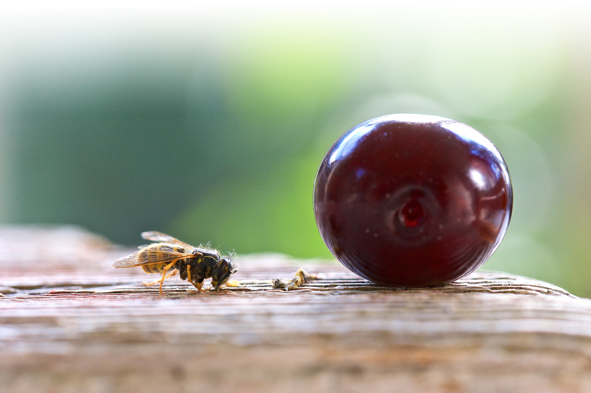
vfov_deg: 13.0
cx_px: 296
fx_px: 1722
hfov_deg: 19.5
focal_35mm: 105
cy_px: 196
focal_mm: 105
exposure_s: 1/80
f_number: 11
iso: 500
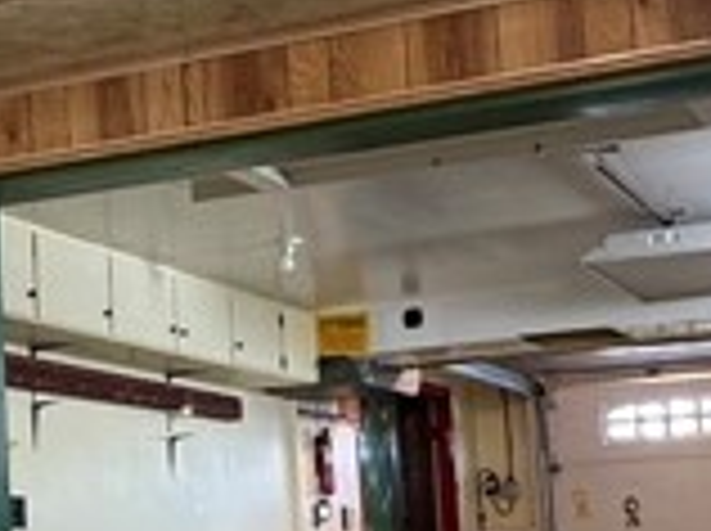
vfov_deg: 16.1
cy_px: 410
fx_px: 1866
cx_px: 32
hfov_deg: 21.0
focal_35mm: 91
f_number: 2.2
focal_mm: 2.22
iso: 160
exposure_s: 1/60
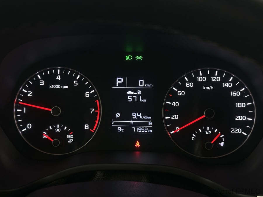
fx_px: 365
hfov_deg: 39.7
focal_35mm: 48
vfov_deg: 30.3
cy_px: 98
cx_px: 132
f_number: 1.78
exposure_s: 1/50
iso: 250
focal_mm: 6.86
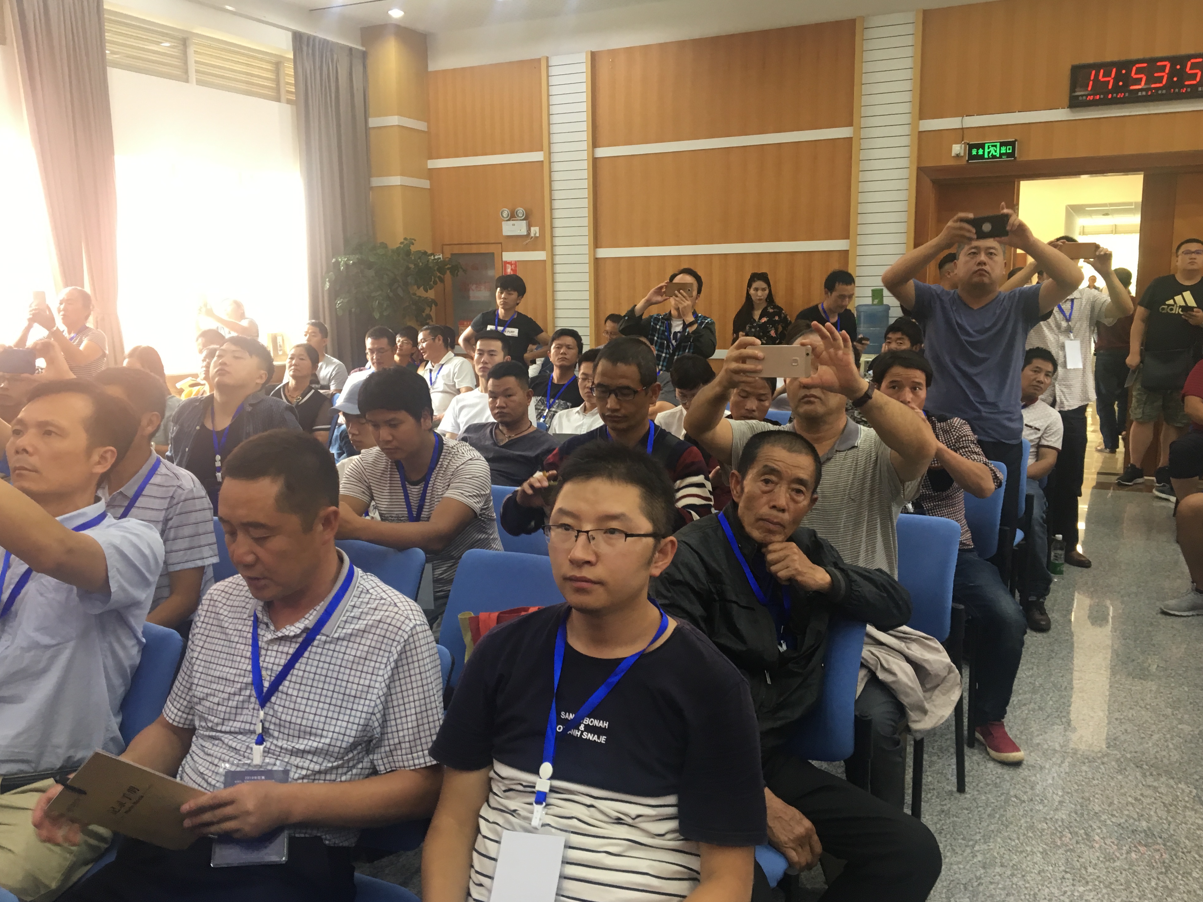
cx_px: 610
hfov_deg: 60.0
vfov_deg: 46.8
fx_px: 1043
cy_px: 463
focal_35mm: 30
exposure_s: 1/33
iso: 100
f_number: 2.2
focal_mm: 4.15
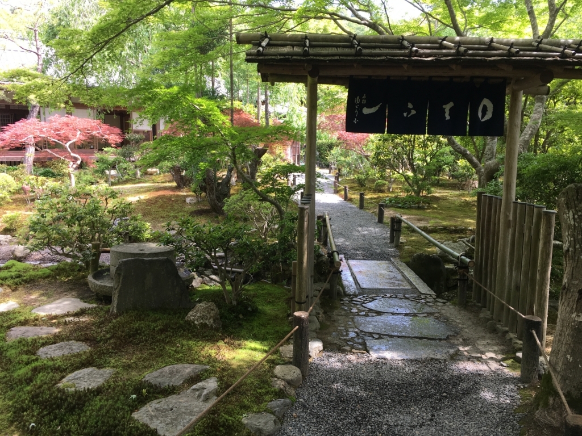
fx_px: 488
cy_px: 218
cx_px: 291
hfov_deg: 61.7
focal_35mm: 29
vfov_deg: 48.2
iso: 25
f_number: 2.2
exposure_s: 1/120
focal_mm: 4.15
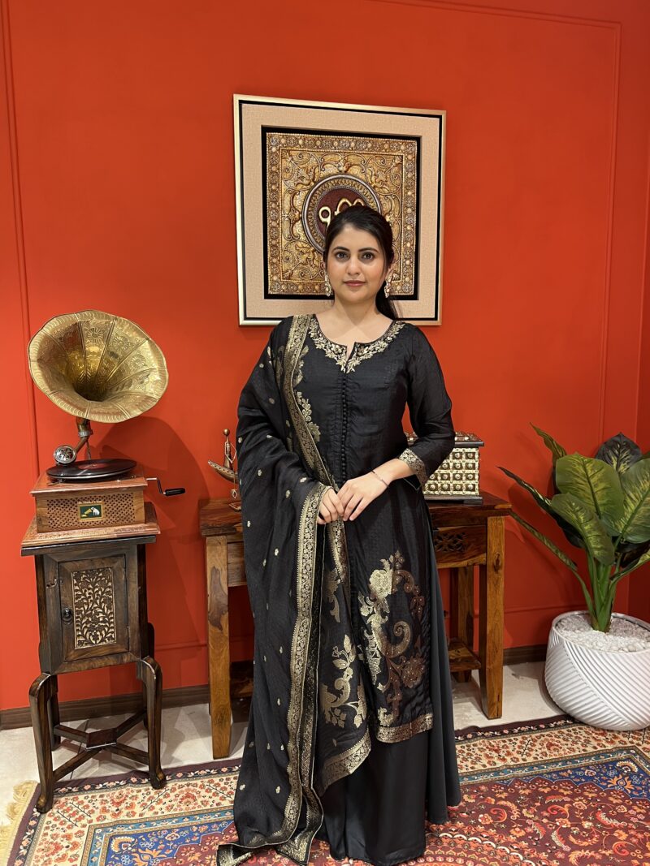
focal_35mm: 26
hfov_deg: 53.1
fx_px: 651
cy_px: 433
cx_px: 325
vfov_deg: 67.3
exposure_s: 1/50
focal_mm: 5.7
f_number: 1.5
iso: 80
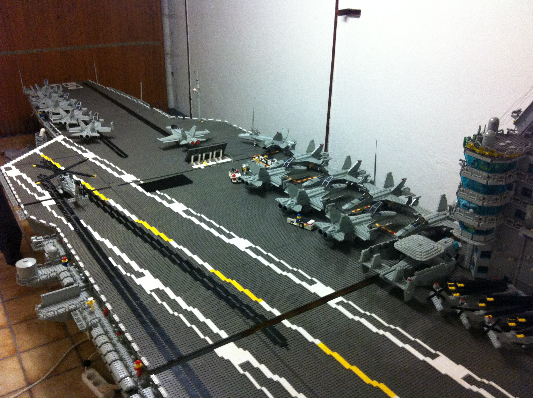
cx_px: 266
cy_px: 199
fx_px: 538
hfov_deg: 52.7
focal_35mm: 35
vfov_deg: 40.6
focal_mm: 3.85
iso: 200
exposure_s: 1/15
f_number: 2.8
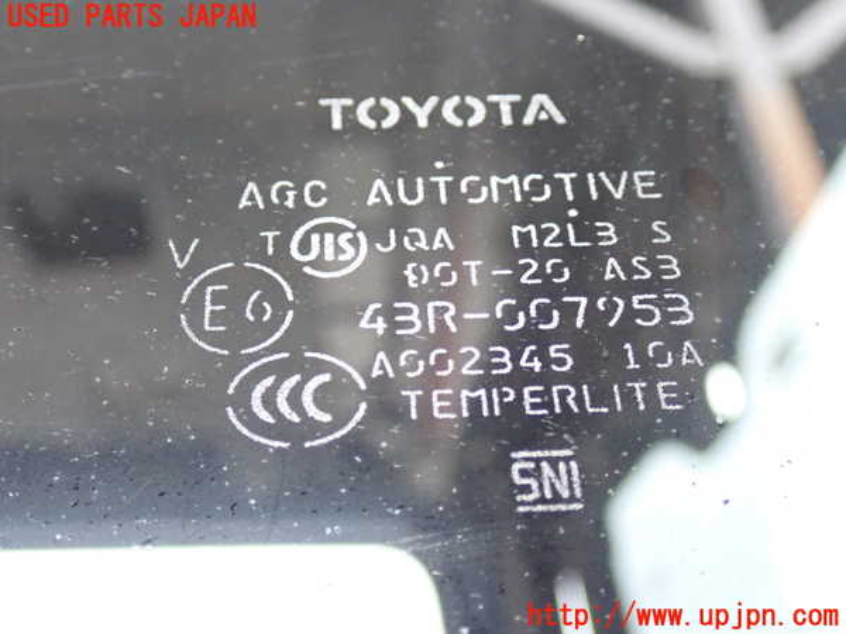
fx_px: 1075
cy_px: 317
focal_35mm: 44
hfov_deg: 42.9
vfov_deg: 32.9
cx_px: 423
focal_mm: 7.84
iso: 800
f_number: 2.9
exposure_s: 1/40
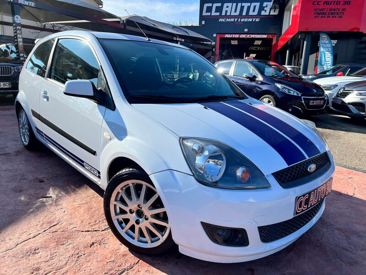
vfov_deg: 53.1
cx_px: 183
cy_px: 138
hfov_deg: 67.3
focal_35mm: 26
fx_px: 275
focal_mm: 5.7
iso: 50
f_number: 1.5
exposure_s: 1/3460
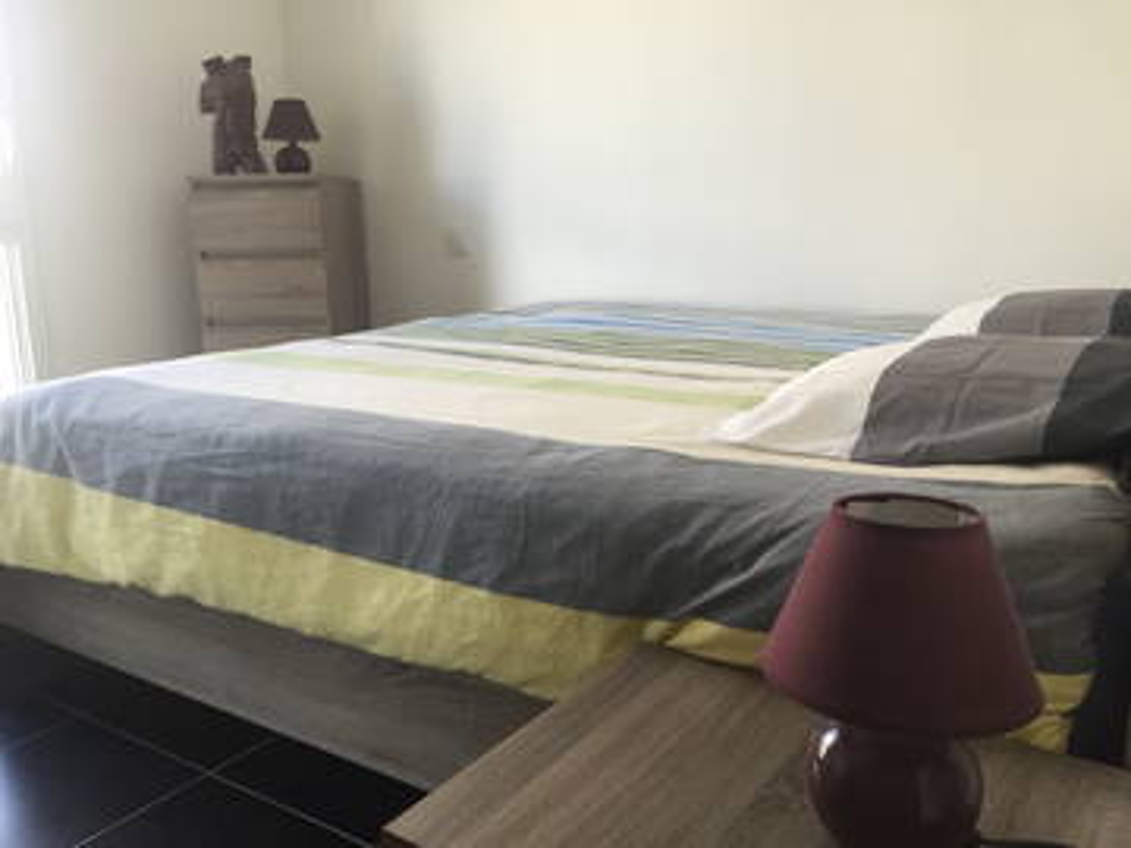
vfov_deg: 48.2
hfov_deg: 61.7
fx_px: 948
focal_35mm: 29
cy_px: 424
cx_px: 566
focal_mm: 4.15
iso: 40
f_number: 2.2
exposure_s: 1/33
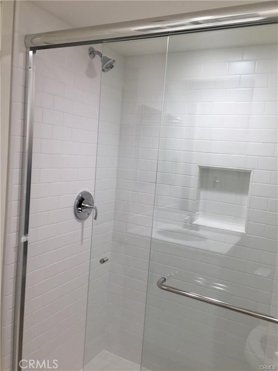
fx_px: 311
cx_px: 139
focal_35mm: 29
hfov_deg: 48.2
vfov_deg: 61.7
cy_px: 186
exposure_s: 1/60
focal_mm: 4.15
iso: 32
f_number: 2.2
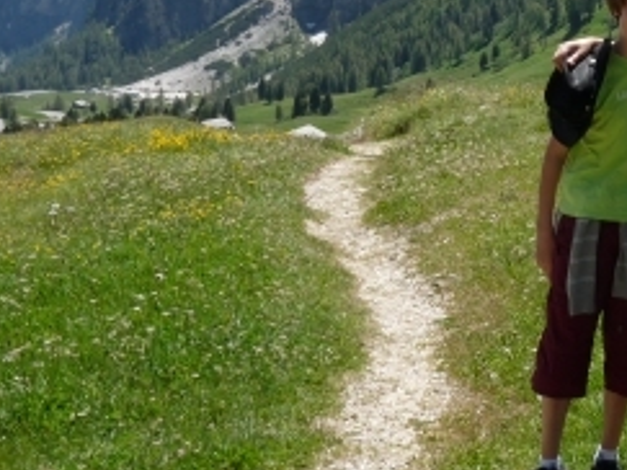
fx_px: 1611
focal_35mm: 89
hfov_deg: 20.5
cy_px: -8
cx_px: 764
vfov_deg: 16.2
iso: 100
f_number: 5.6
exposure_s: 1/400
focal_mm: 6.4
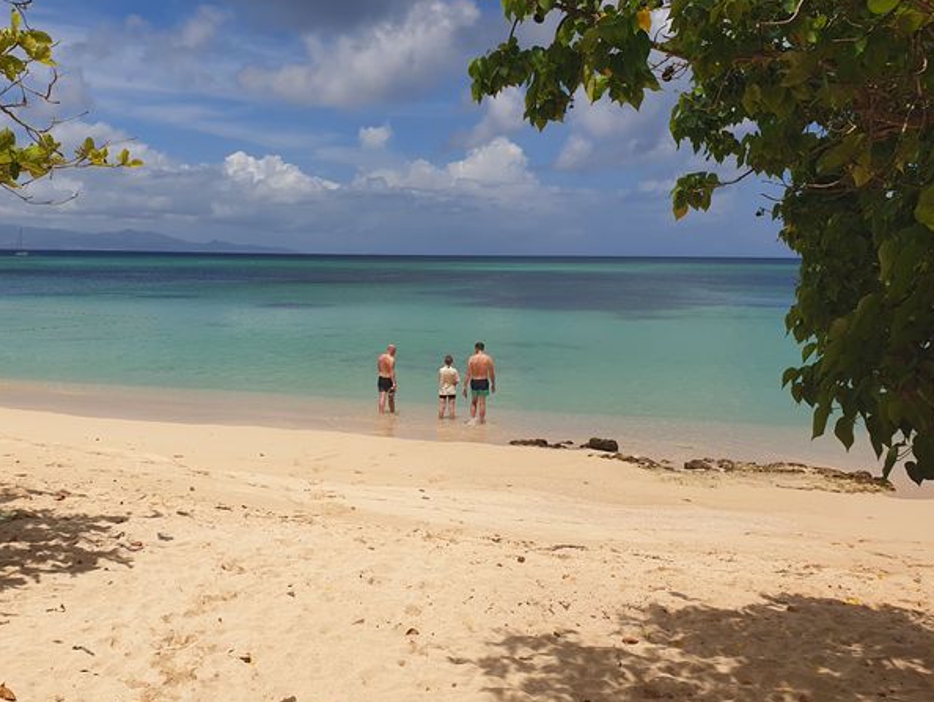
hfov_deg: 52.3
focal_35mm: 35
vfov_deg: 40.7
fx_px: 945
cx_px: 374
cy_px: 334
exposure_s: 1/3521
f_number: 2.4
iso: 50
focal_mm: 4.3
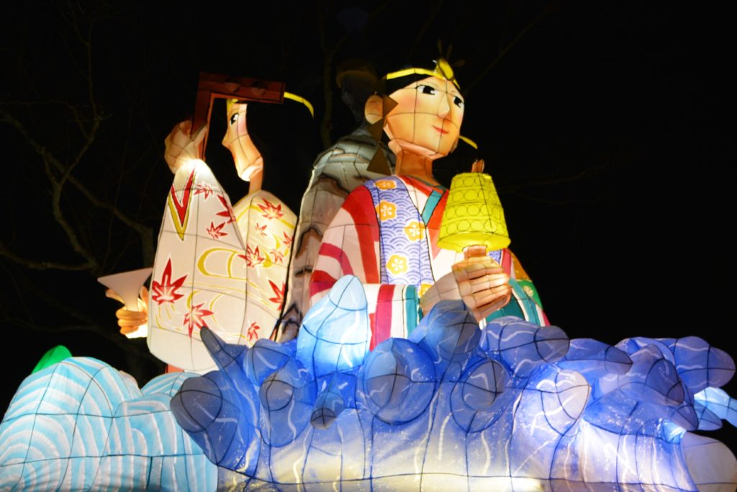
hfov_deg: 47.9
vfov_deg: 33.0
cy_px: 246
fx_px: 829
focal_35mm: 40
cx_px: 368
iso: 400
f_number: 4.5
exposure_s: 1/80
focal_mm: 27
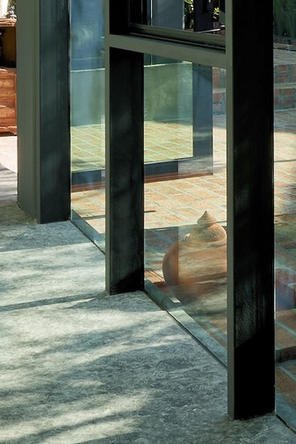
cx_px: 380
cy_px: -403
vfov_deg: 17.5
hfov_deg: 14.7
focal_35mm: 89
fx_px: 1098
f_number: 11
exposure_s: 1/15
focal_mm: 10
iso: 125
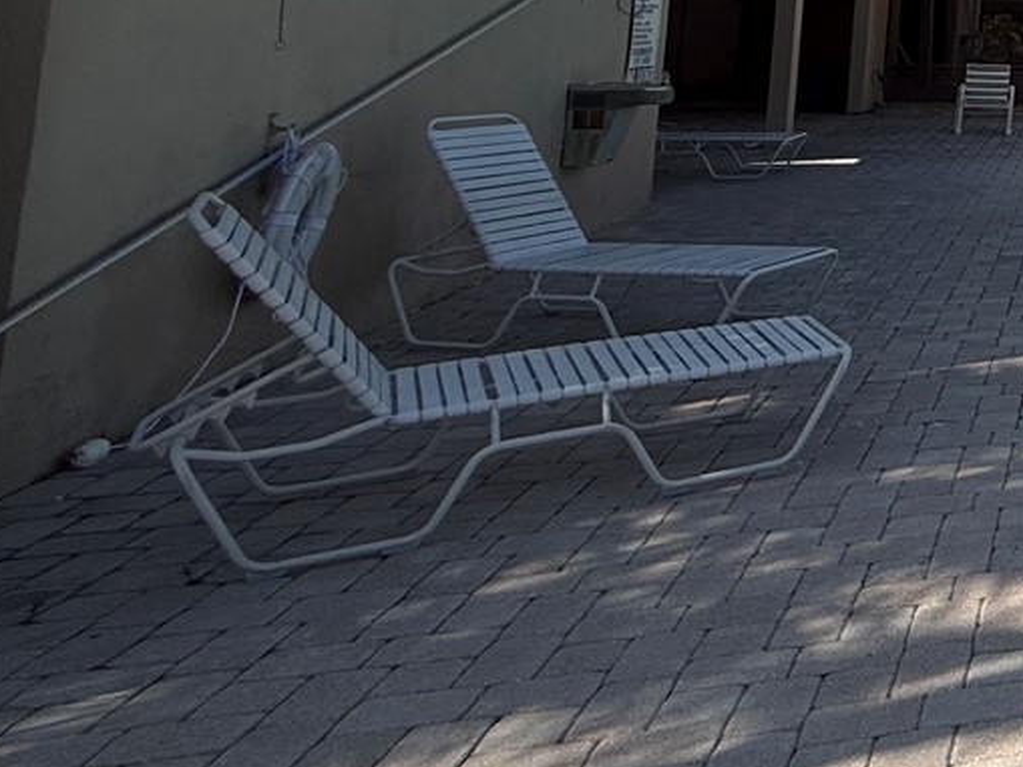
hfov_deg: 27.7
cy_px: -98
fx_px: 1301
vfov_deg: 29.3
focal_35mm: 44
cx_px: 1562
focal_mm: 2.22
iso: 50
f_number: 2.2
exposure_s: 1/3891
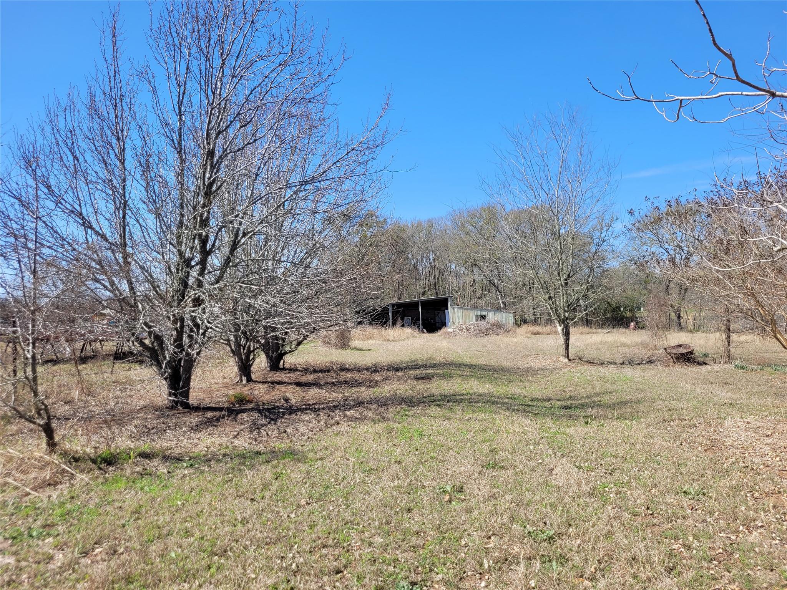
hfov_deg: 67.3
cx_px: 394
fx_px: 591
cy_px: 295
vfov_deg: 53.1
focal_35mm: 26
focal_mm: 5.4
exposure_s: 1/1597
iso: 40
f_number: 1.8
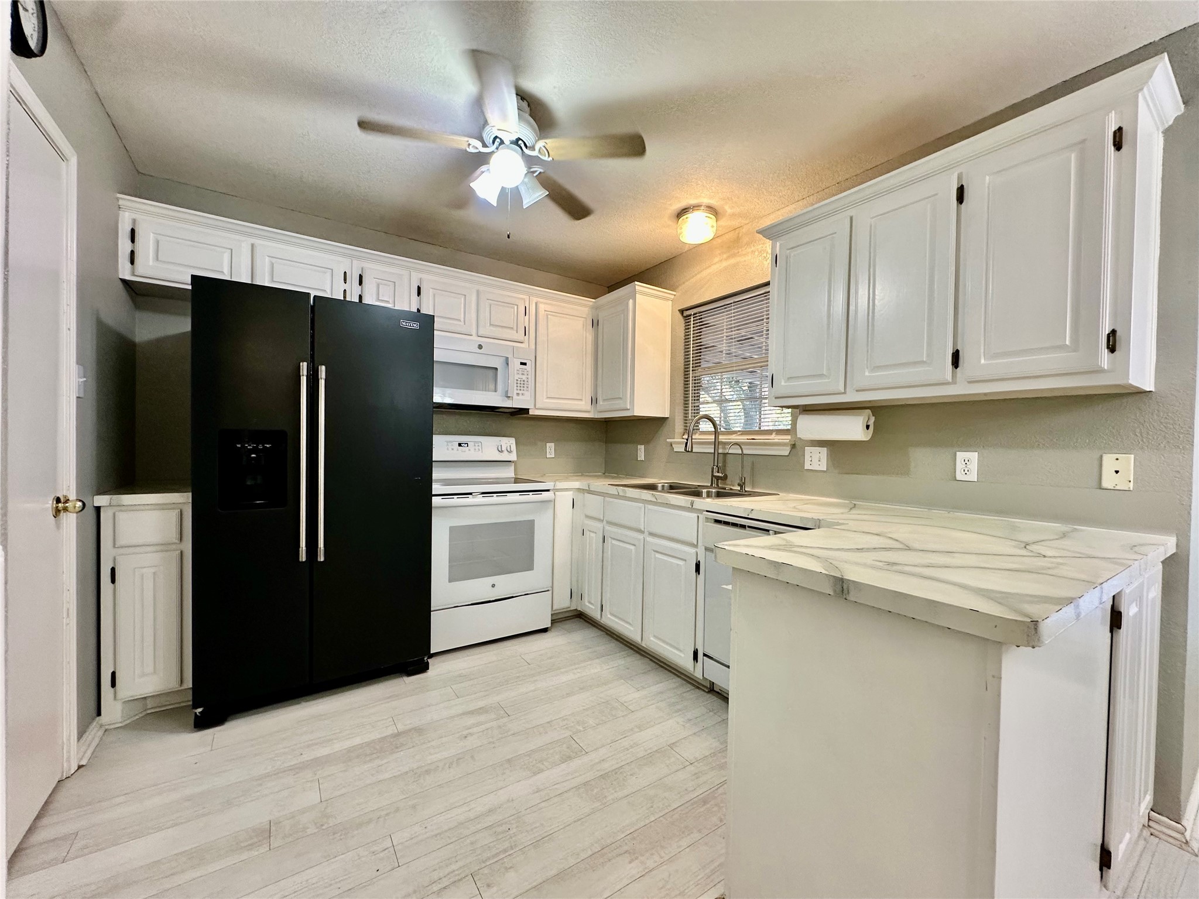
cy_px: 450
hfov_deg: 102.1
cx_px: 600
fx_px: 485
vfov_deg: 85.7
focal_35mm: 14
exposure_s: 1/60
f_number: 2.2
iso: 160
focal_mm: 2.22
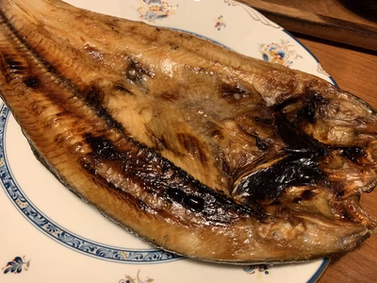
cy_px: 142
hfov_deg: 67.3
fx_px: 283
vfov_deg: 53.1
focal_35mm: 26
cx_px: 188
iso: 320
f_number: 1.8
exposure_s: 1/50
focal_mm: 4.25
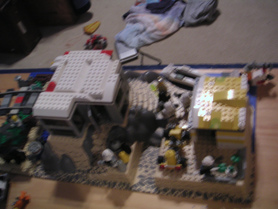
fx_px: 305
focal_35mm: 38
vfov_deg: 37.7
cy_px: 104
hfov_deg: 49.0
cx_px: 139
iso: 100
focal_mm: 6
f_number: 2.8
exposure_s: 1/2
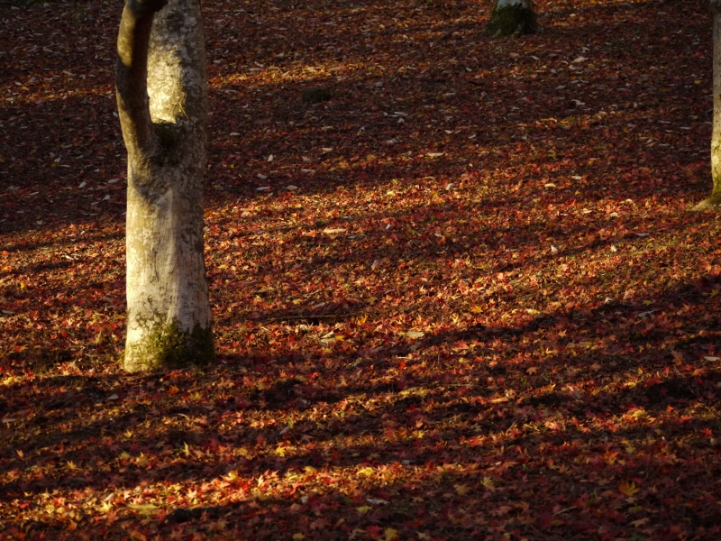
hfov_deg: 16.1
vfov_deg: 12.1
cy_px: 270
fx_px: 2541
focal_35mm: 122
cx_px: 360
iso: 800
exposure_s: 1/500
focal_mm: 61
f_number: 5.6
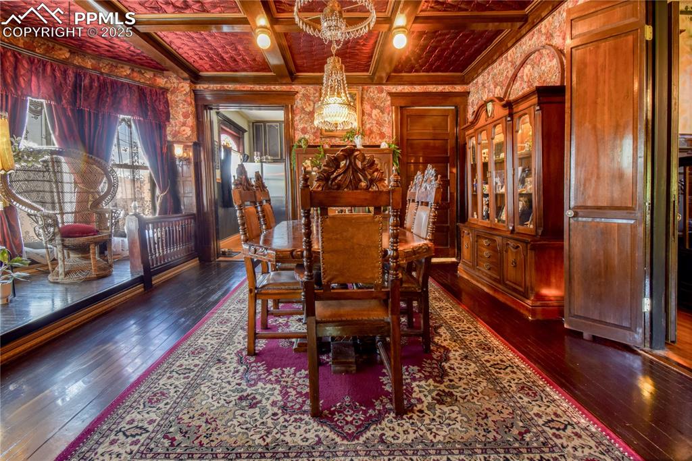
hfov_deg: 100.4
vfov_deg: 77.3
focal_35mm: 15
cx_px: 346
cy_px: 230
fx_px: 288
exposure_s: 1/2
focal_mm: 10
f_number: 13
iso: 320
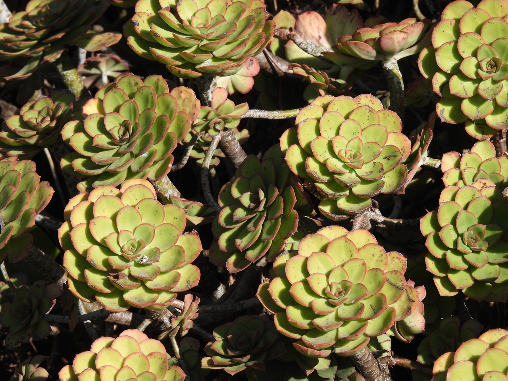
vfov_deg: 4.6
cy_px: 190
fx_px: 4696
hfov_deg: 6.2
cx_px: 254
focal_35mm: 320
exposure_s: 1/640
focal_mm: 57.1
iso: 100
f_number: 5
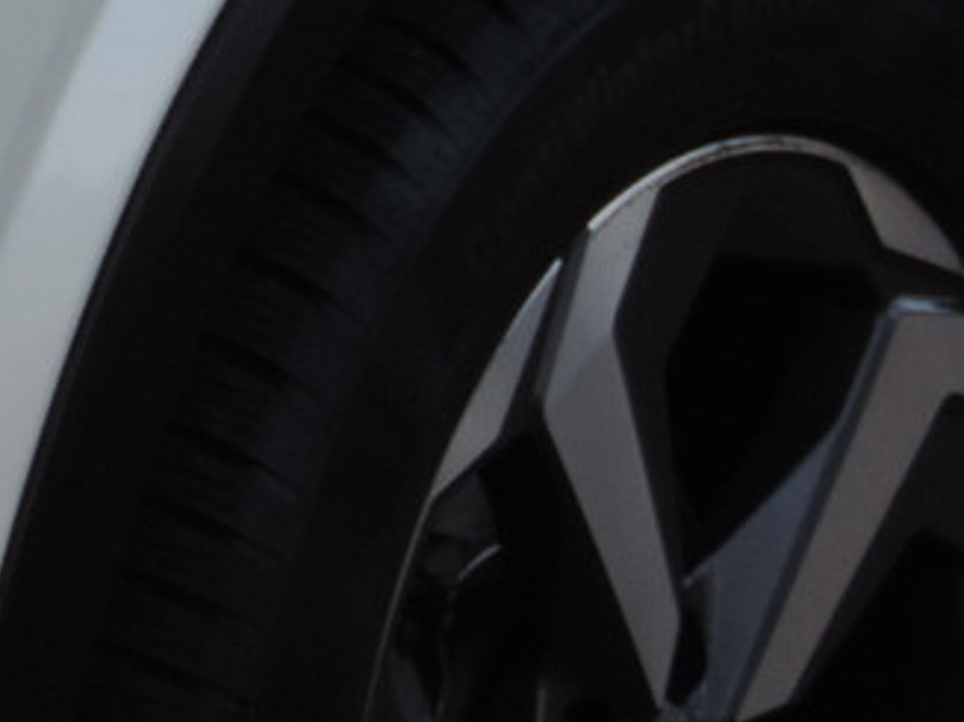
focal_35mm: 463
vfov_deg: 3.2
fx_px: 12889
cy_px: 18
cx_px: -811
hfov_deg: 4.2
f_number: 4.2
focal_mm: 18.7
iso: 125
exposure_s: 1/100
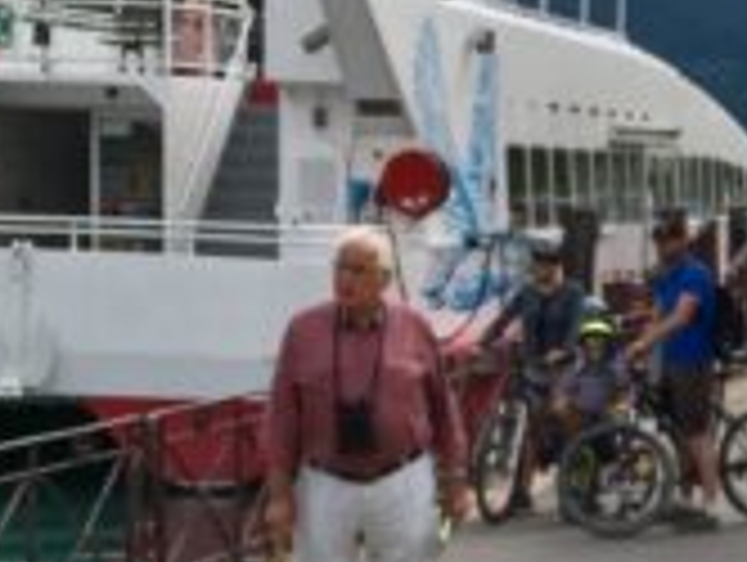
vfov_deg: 11.1
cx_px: 1300
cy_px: 342
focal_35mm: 134
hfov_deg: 13.4
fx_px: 2896
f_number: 2.2
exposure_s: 1/1148
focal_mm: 4.15
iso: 25
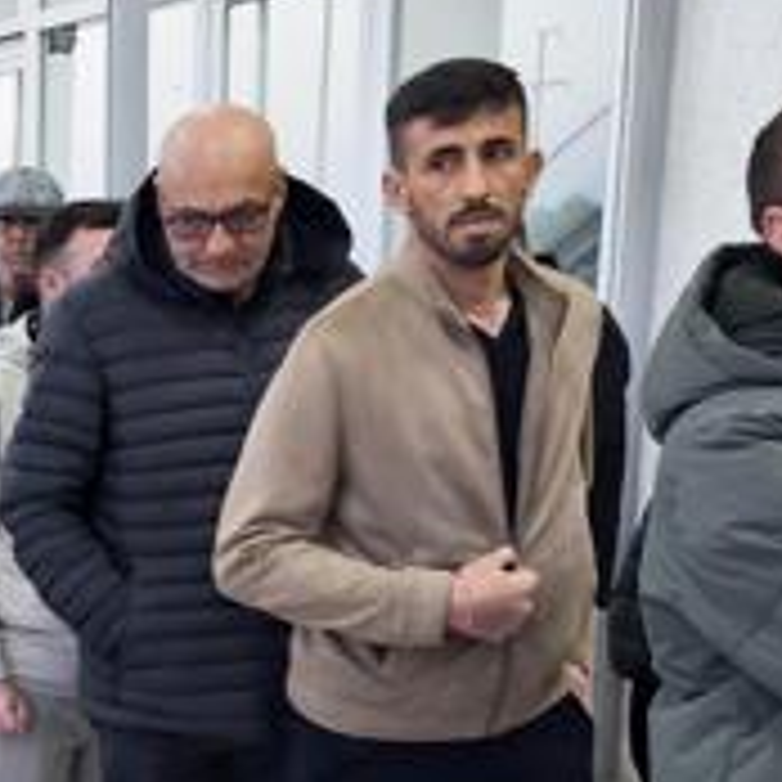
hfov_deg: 23.4
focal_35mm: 64
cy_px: 575
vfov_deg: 26.6
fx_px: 1636
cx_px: -265
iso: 160
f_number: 1.6
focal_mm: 6.57
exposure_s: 1/120
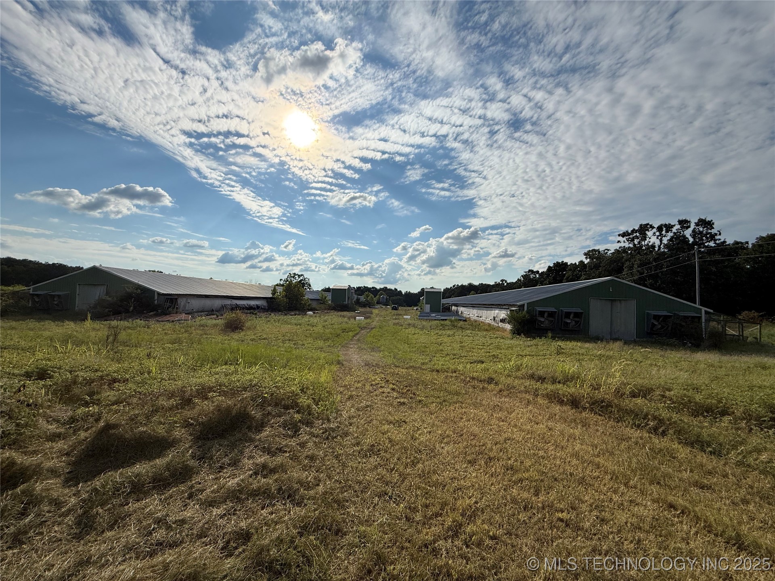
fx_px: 313
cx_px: 388
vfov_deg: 85.7
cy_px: 290
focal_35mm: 14
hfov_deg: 102.1
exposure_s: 1/6173
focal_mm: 2.22
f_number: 2.2
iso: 32
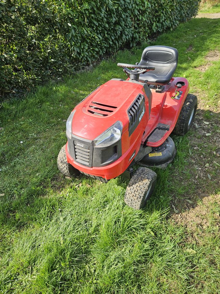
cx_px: 110
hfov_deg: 58.9
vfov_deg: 73.9
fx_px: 195
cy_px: 147
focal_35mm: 23
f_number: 1.8
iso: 25
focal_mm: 5.4
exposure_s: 1/445
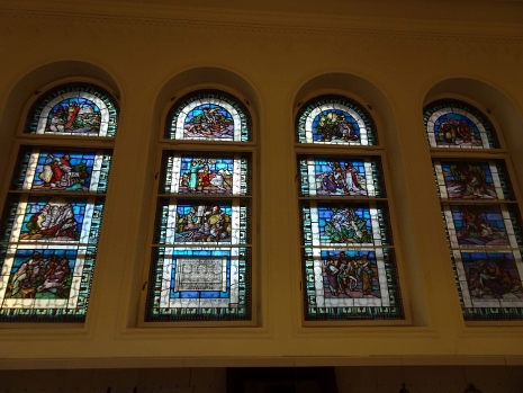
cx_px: 262
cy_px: 196
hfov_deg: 71.6
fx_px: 363
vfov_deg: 56.8
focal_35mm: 24
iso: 80
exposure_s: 1/200
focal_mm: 4.1
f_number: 3.5
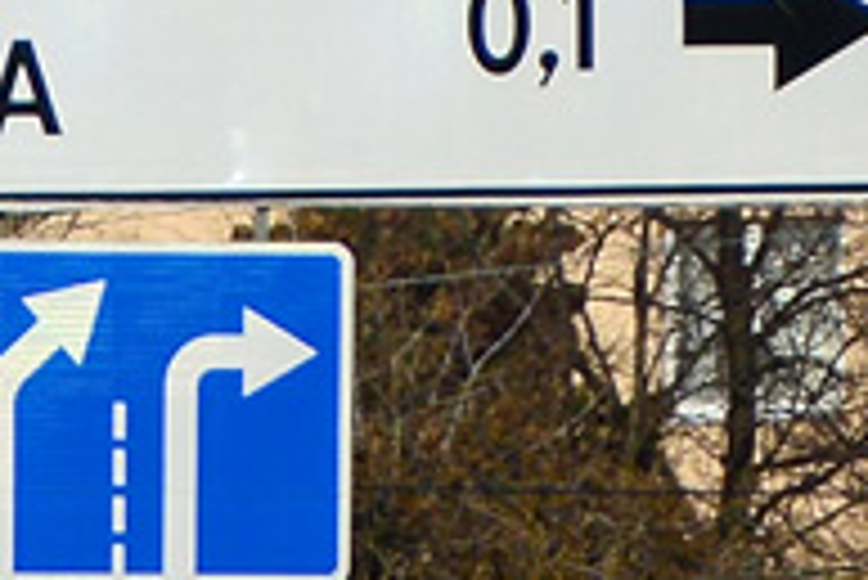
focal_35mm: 1223
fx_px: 29506
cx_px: -2456
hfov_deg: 1.7
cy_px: 1430
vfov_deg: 1.1
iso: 200
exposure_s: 1/1250
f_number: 6.3
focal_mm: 105
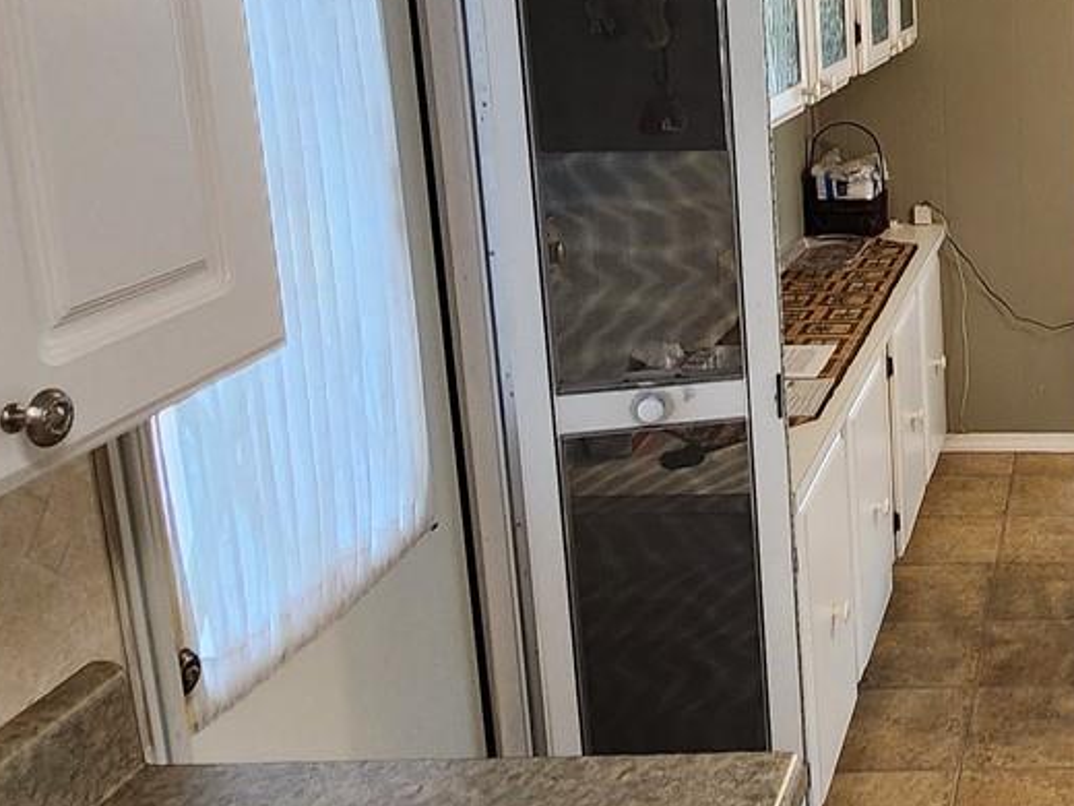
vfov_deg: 35.2
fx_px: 1241
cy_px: 200
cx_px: 1095
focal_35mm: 40
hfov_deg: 40.5
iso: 200
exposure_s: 1/60
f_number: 2.2
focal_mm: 2.2
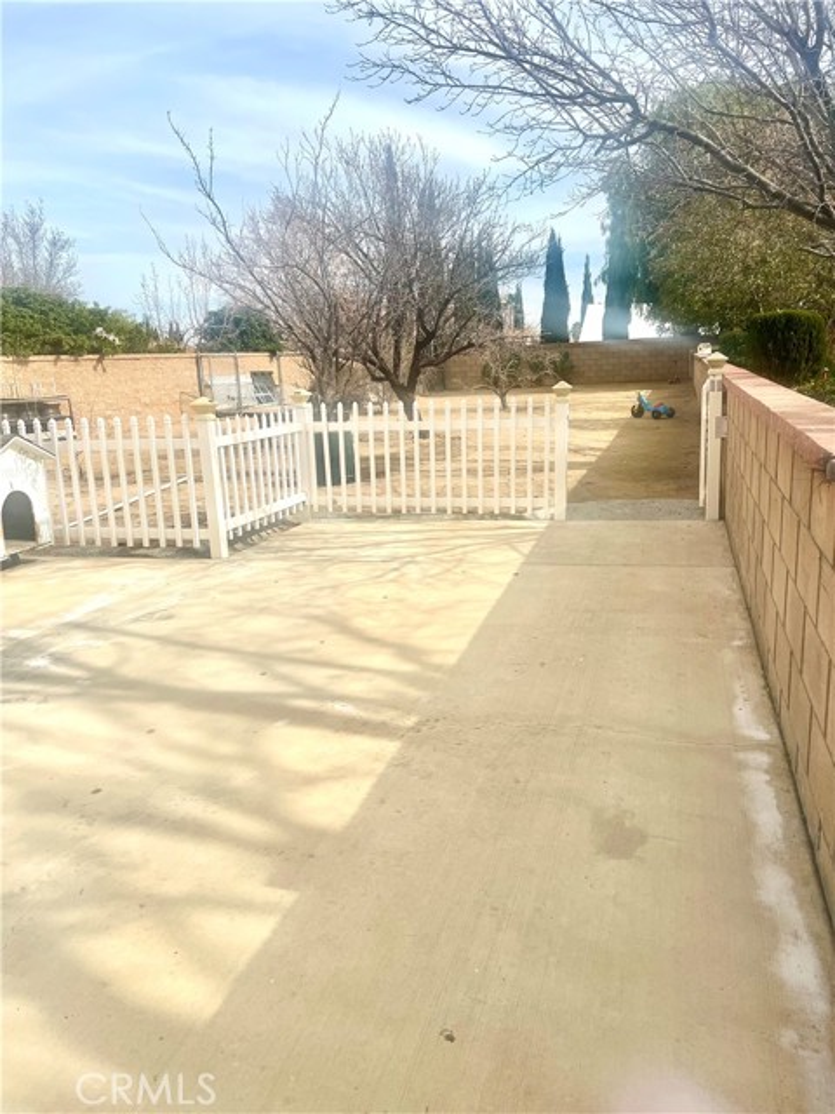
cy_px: 557
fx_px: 836
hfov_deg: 53.1
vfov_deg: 67.3
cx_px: 418
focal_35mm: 26
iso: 50
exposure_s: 1/5882
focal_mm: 5.7
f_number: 1.5
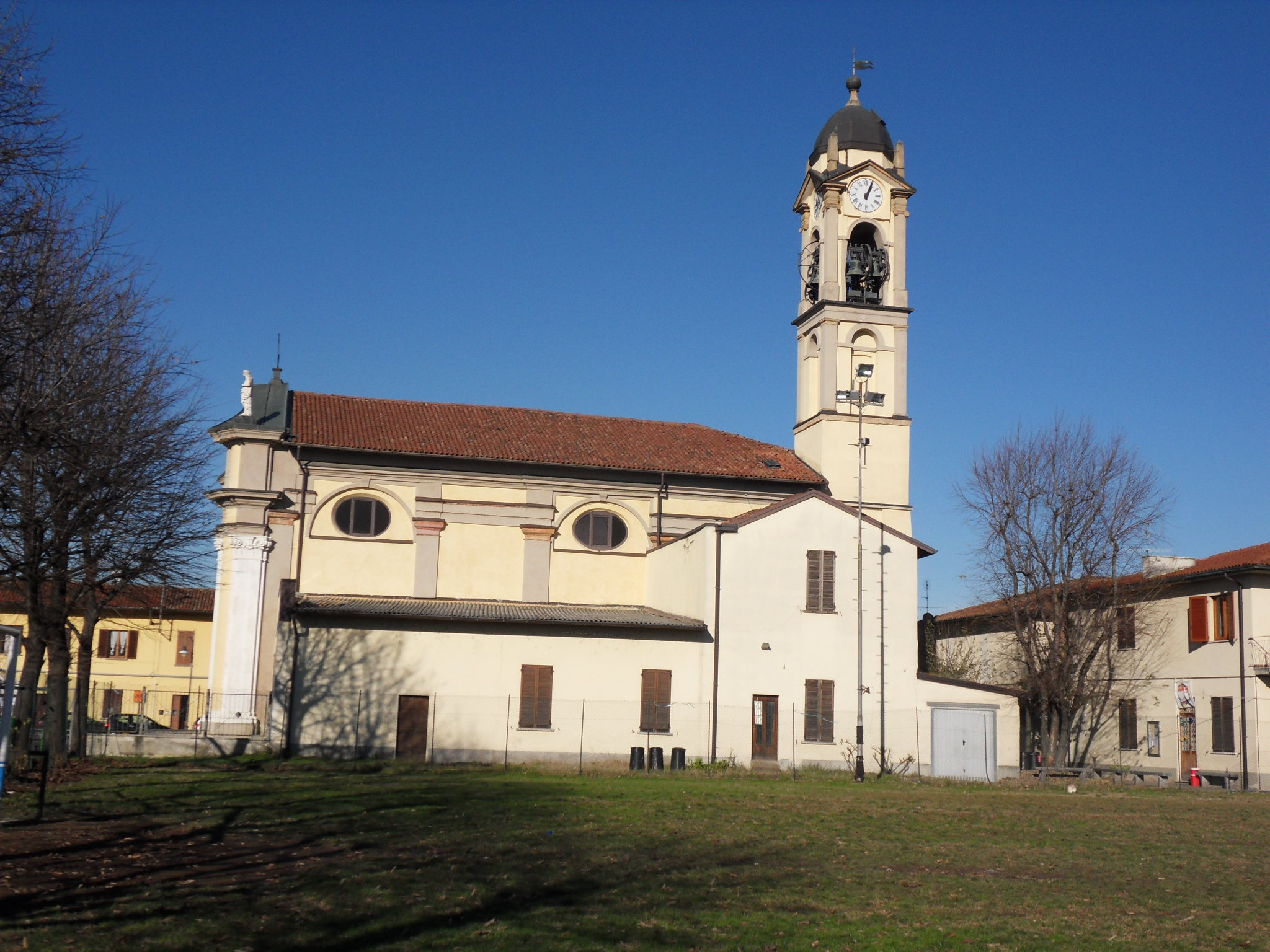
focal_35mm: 45
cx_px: 635
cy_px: 476
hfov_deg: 42.1
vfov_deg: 32.2
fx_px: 1651
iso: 80
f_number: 9.3
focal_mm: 7.9
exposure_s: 1/250
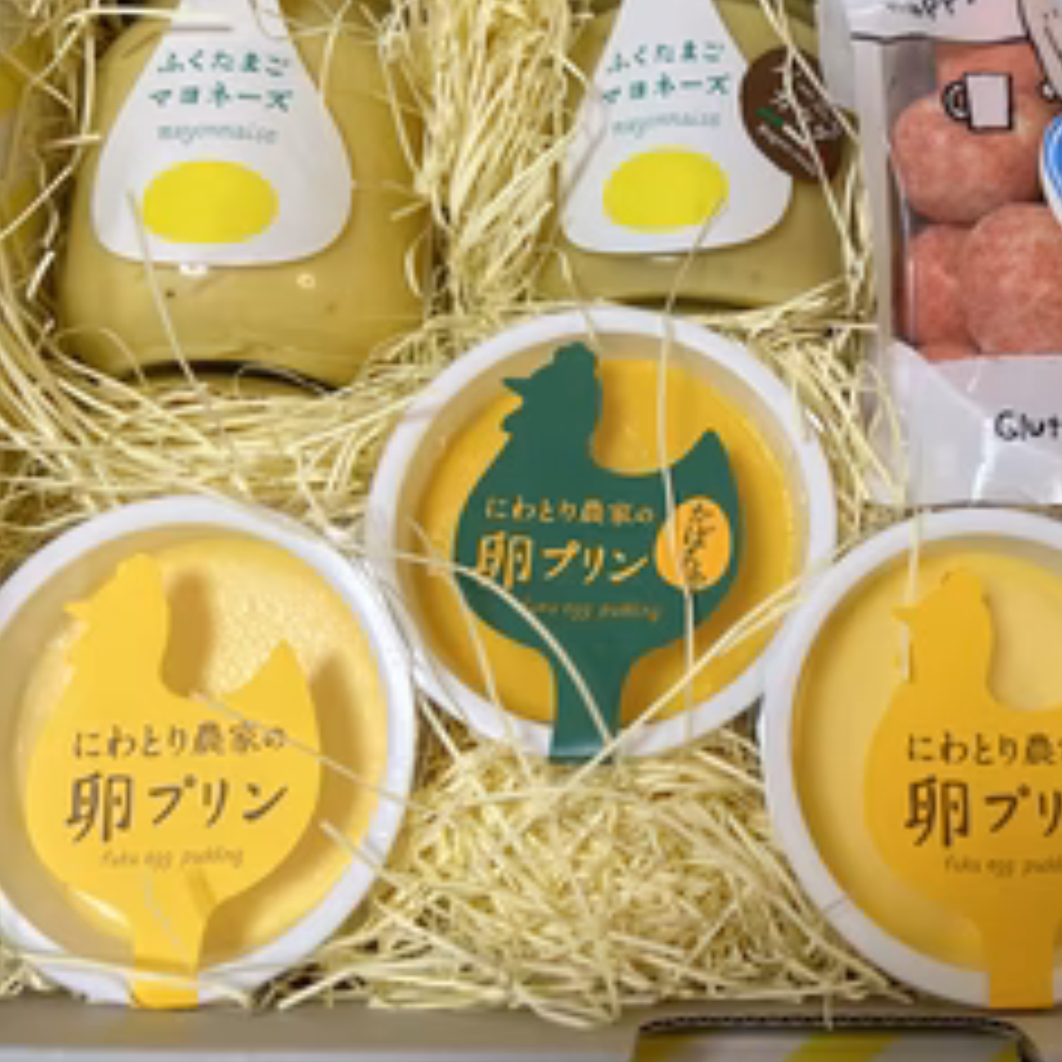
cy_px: 423
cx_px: 783
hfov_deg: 41.7
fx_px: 1354
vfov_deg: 42.6
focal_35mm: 39
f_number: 1.5
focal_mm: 5.7
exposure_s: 1/100
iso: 100
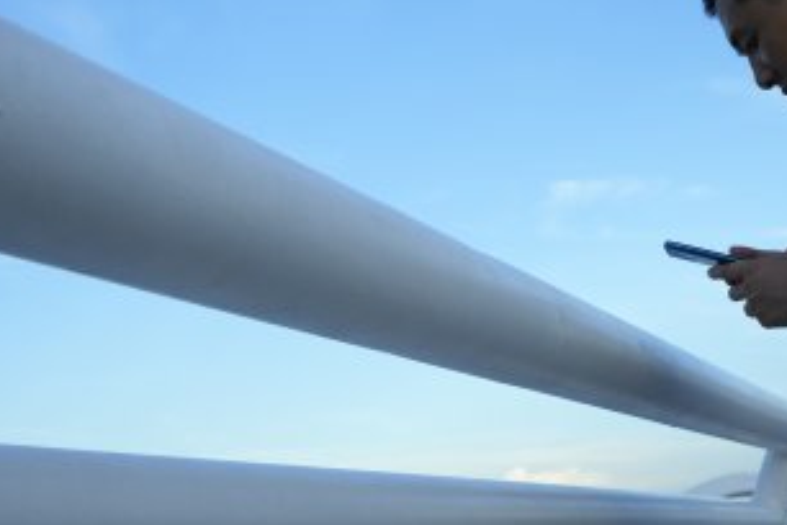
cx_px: 520
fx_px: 1530
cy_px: 252
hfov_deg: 28.7
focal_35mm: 70
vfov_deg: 19.5
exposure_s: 1/320
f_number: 9
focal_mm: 35
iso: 640
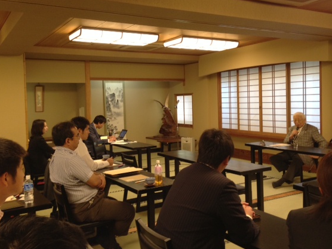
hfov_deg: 49.0
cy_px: 113
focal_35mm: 38
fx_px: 364
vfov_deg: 37.7
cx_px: 171
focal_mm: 4.13
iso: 100
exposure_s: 1/20
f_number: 2.4
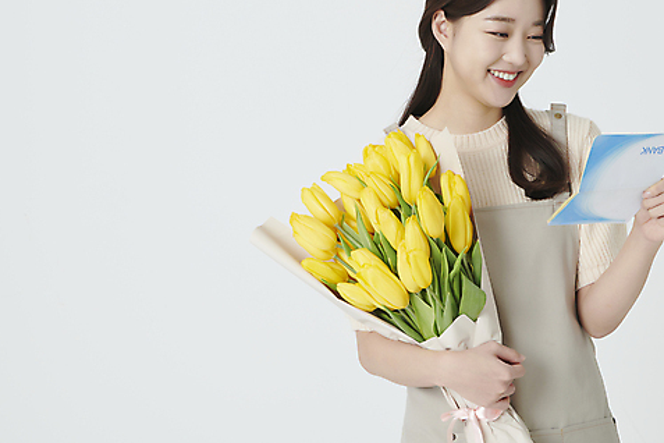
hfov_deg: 27.7
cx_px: 374
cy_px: 174
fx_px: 1346
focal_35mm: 73
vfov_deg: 18.6
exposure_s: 1/125
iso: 80
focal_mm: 58
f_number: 11
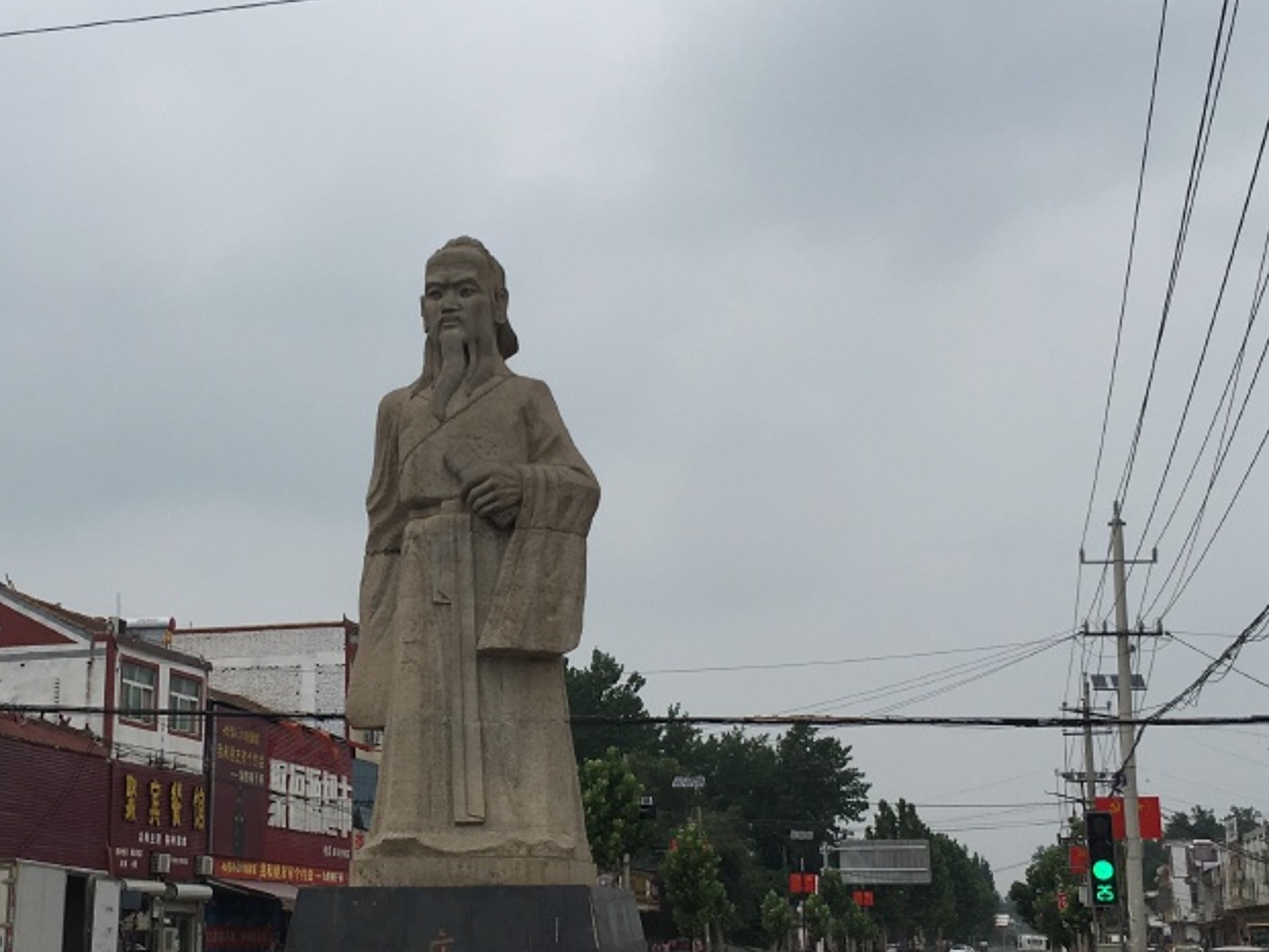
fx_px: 2053
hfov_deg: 34.1
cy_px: 501
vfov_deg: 26.1
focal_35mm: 56
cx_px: 429
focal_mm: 4.15
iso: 25
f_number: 2.2
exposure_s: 1/3344
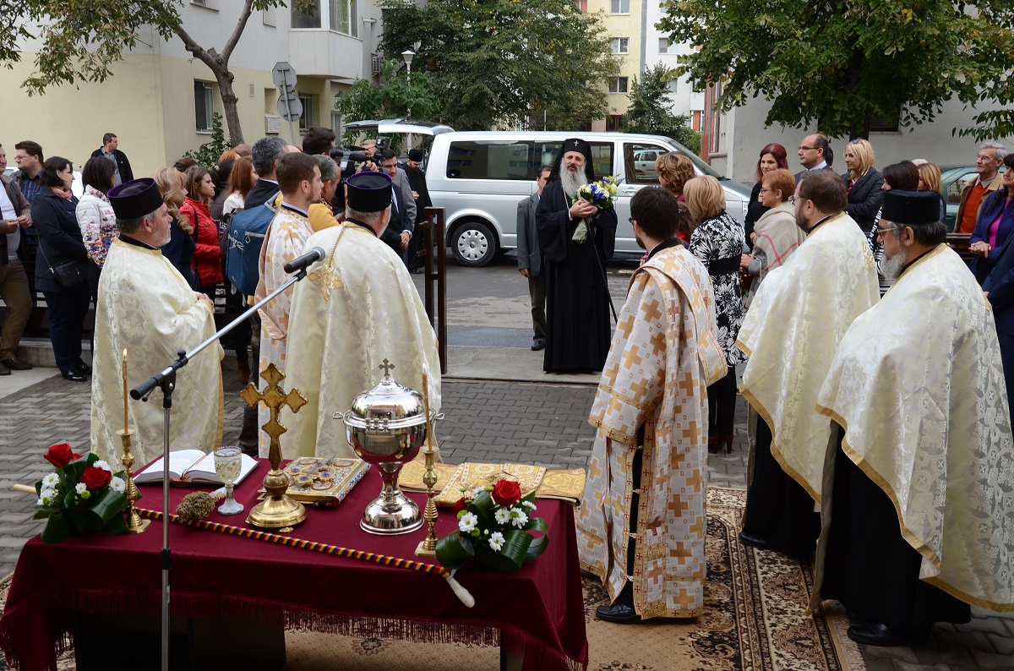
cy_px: 336
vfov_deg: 36.7
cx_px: 507
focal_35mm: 36
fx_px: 1012
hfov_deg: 53.2
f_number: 7.1
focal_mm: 24
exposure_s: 1/100
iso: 125
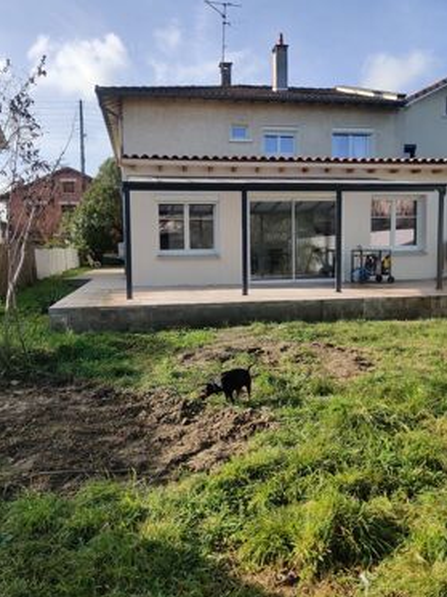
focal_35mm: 31
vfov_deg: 58.3
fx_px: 534
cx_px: 229
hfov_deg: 45.4
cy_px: 278
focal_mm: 4.75
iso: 125
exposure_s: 1/2329
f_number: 1.65
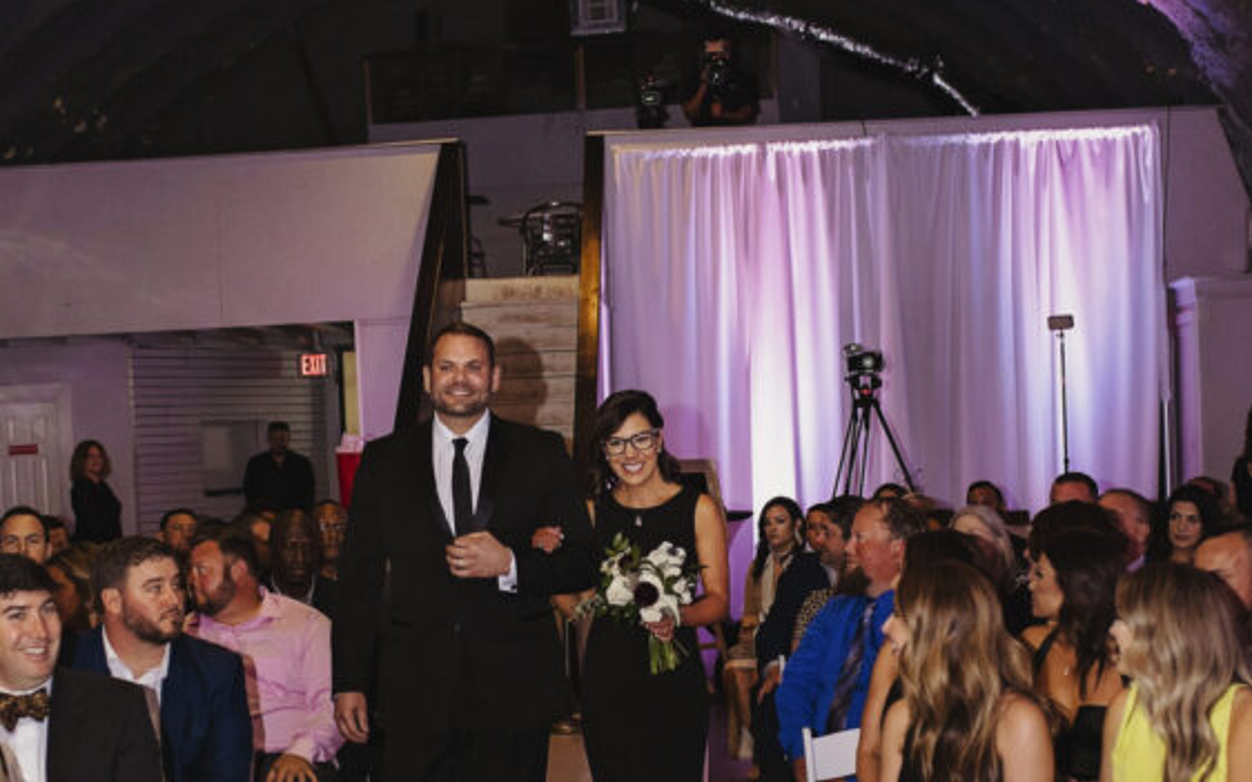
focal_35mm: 65
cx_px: 565
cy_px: 532
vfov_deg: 19.9
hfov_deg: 31.5
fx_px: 2217
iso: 1000
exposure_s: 1/200
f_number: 2.8
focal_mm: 35
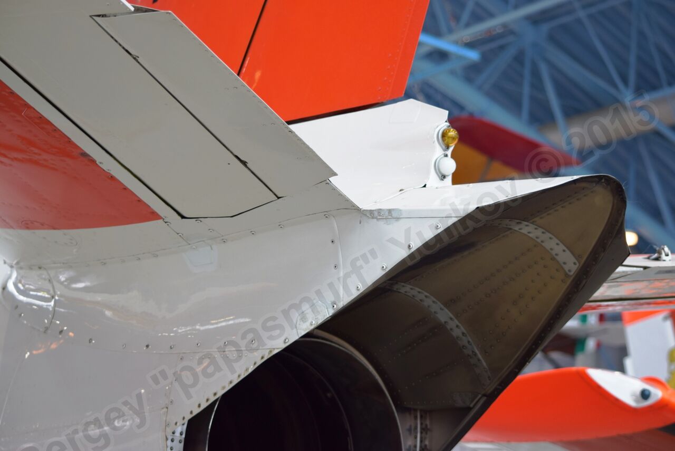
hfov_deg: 24.6
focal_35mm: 82
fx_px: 1548
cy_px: 226
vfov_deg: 16.6
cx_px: 338
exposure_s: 1/30
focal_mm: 55
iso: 400
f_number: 4.5
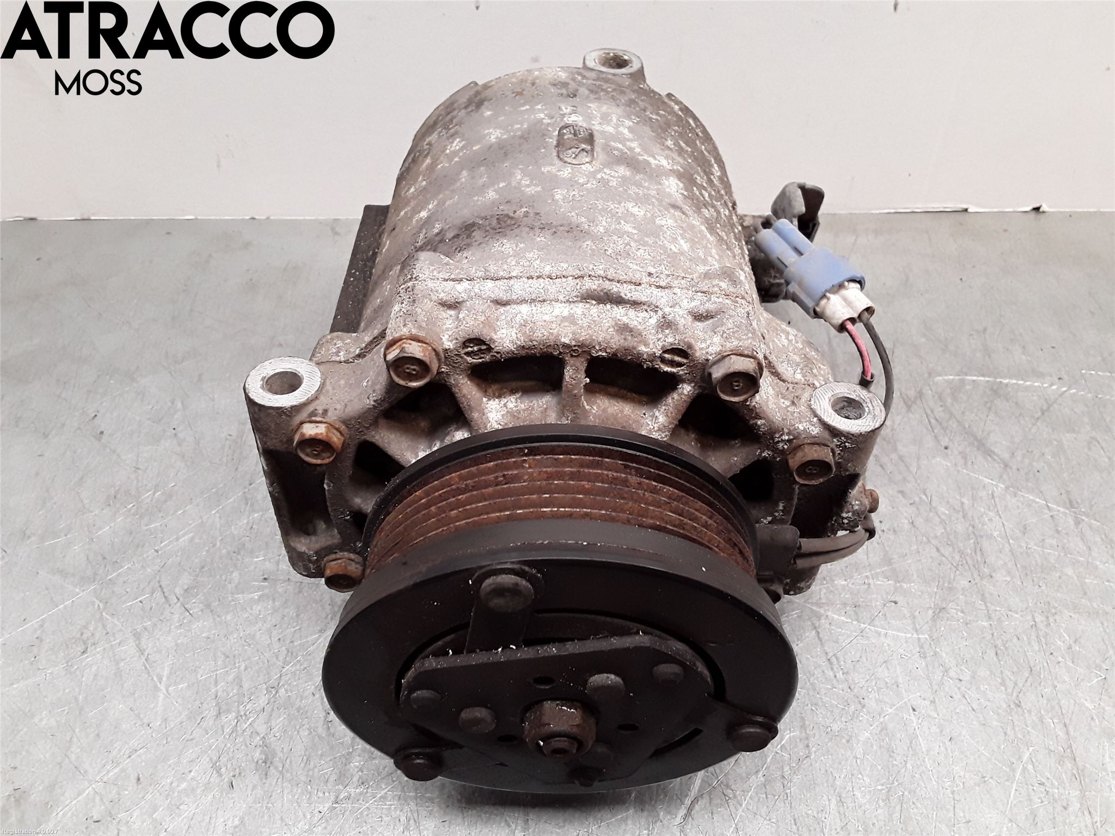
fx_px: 902
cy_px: 418
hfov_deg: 63.4
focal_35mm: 28
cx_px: 558
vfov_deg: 49.7
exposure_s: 1/100
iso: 100
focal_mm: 2.91
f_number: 1.9
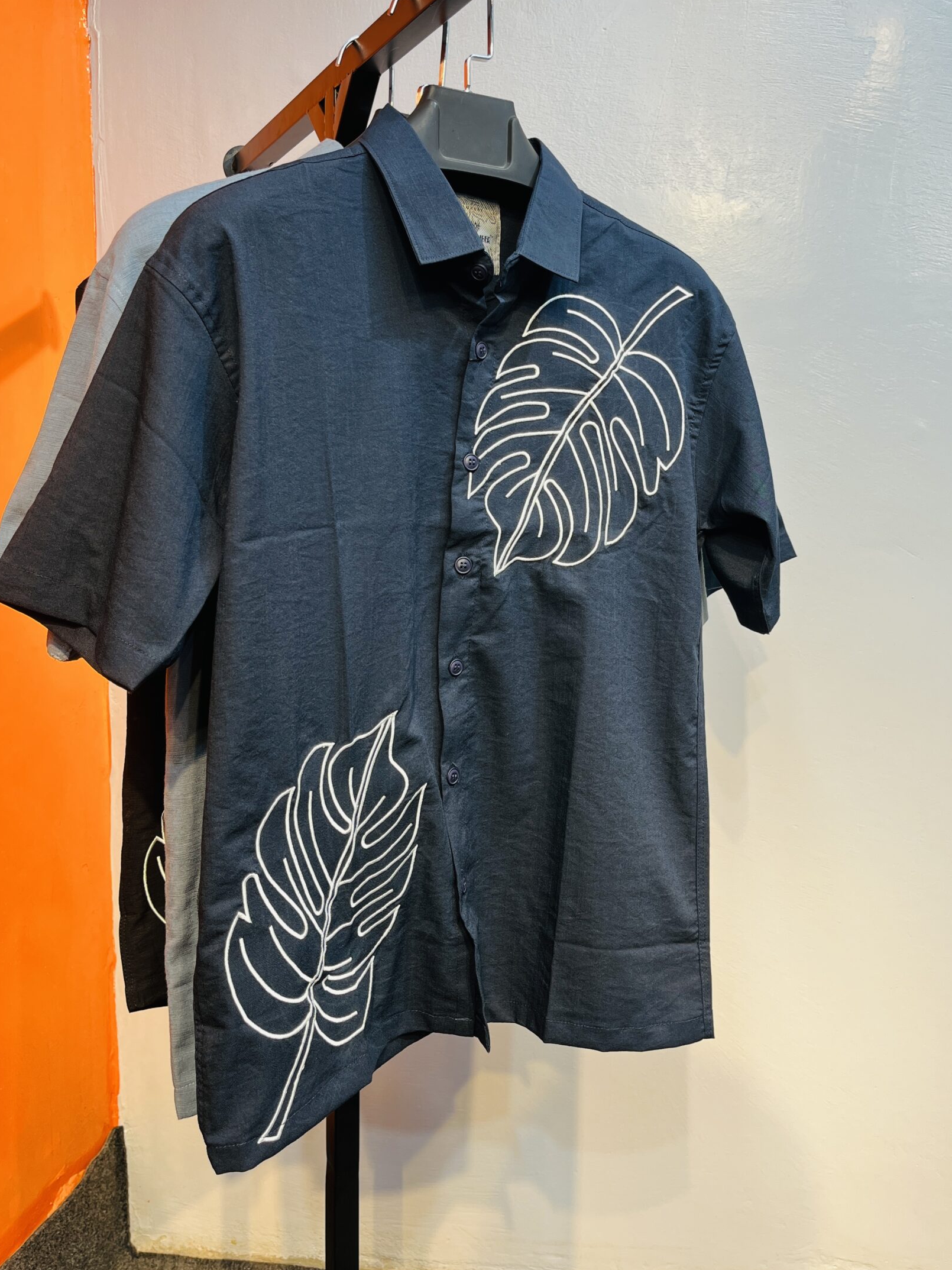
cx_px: 524
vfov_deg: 58.1
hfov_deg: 45.4
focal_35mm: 31
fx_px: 1137
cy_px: 537
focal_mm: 5.1
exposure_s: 1/100
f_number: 1.6
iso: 40
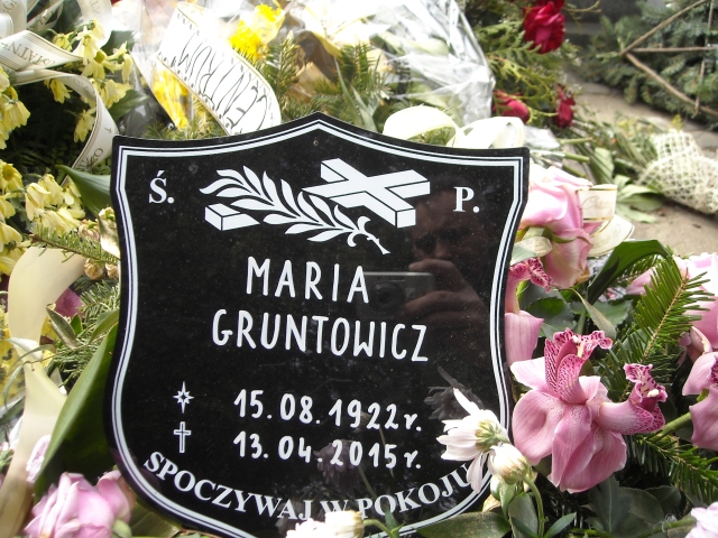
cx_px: 359
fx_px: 726
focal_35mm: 35
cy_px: 269
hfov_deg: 52.6
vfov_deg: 40.7
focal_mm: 5.7
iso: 64
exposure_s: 1/228
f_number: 2.8
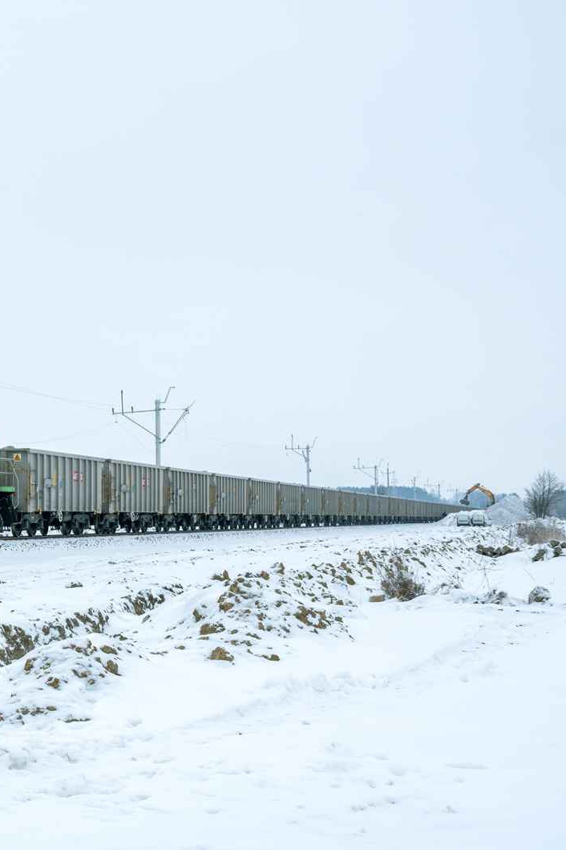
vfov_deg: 29.7
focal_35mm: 68
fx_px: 1604
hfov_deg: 19.4
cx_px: -22
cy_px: 427
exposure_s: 1/400
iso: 160
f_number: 9
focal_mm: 30
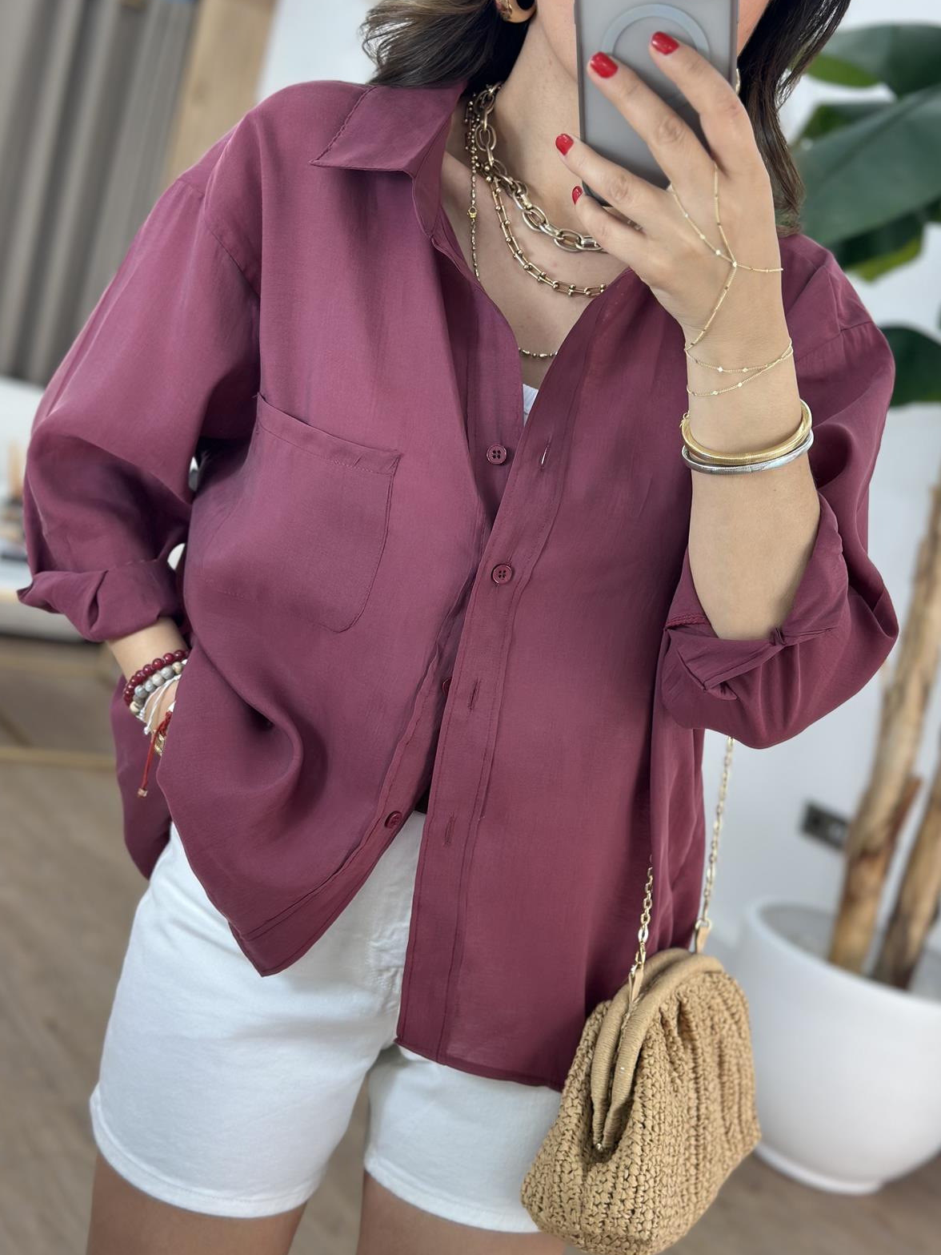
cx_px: 474
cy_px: 632
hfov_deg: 29.7
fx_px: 1775
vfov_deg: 38.9
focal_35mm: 49
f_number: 1.78
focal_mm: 6.86
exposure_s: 1/100
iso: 100
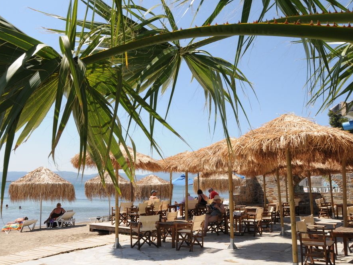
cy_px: 130
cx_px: 169
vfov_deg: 46.8
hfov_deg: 59.9
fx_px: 306
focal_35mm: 30
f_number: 10
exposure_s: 1/400
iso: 320
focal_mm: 18
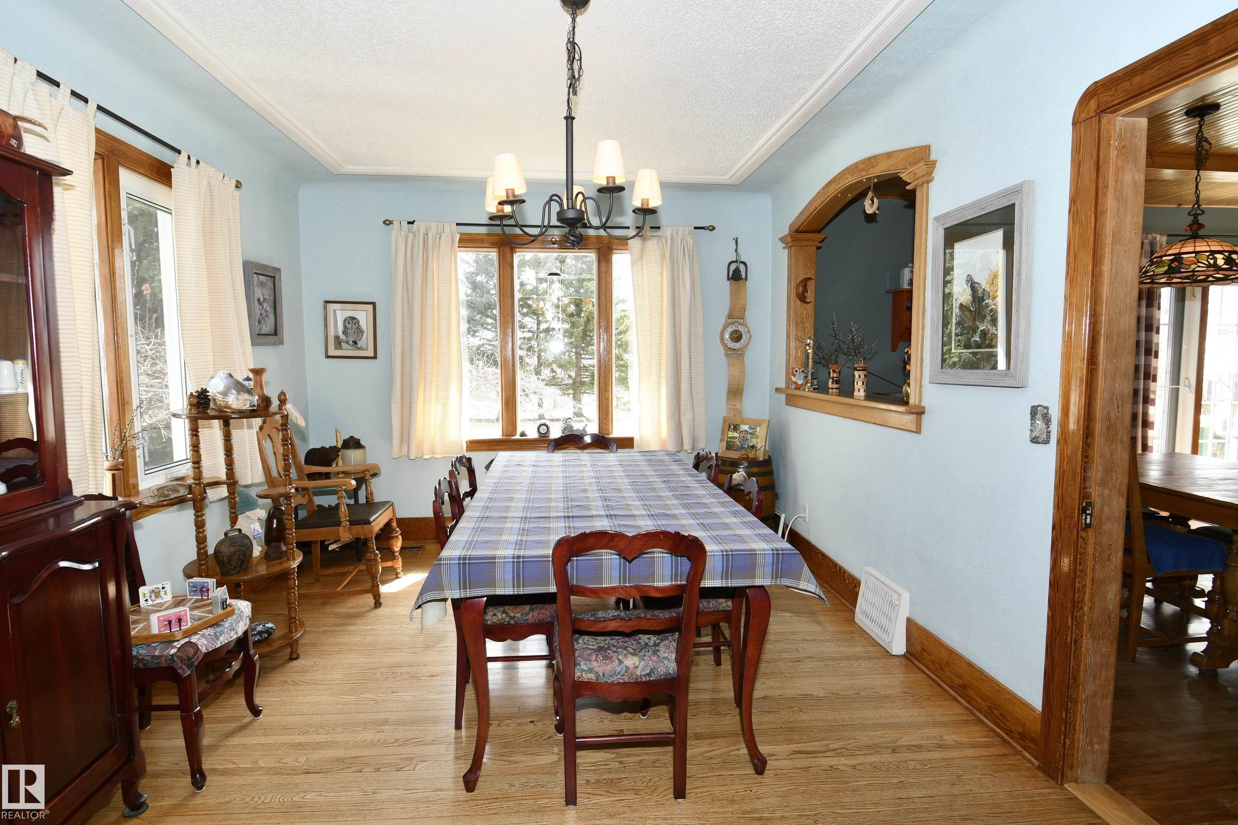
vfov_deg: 67.4
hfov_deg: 90.0
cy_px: 412
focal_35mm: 18
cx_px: 619
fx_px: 619
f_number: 5.6
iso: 400
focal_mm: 12
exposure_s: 1/125
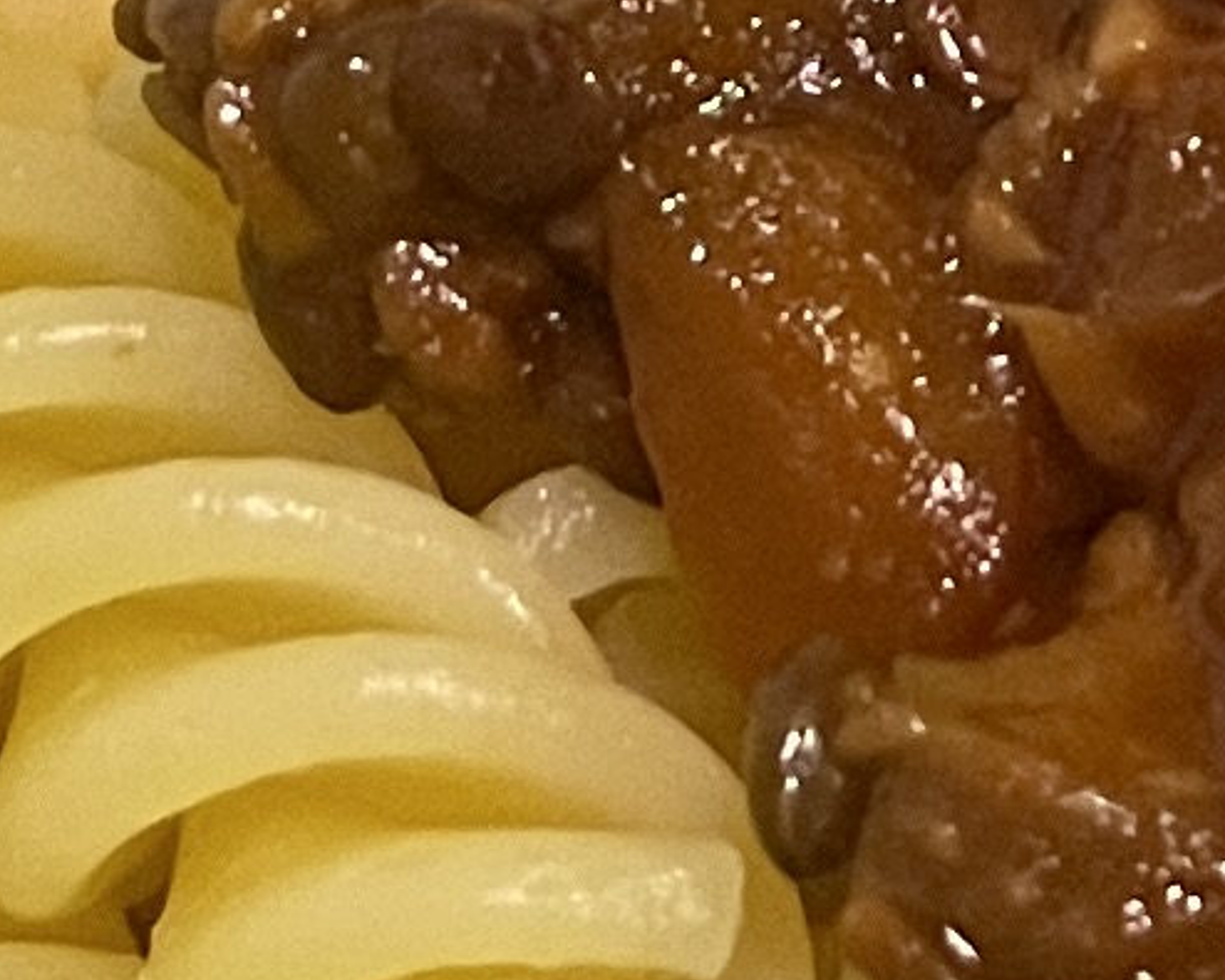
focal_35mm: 207
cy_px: -839
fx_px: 7503
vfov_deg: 7.2
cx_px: 2155
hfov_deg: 9.0
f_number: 1.6
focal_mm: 5.1
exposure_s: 1/50
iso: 400
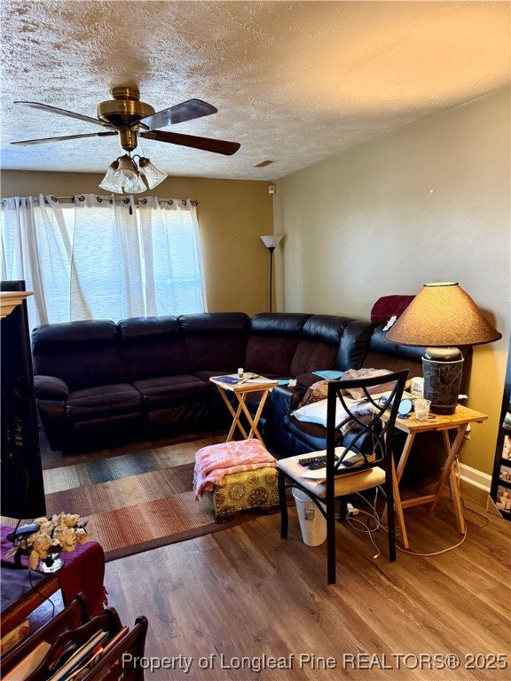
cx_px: 256
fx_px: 472
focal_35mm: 24
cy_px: 340
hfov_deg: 56.8
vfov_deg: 71.6
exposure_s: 1/60
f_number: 1.78
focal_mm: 6.76
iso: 500
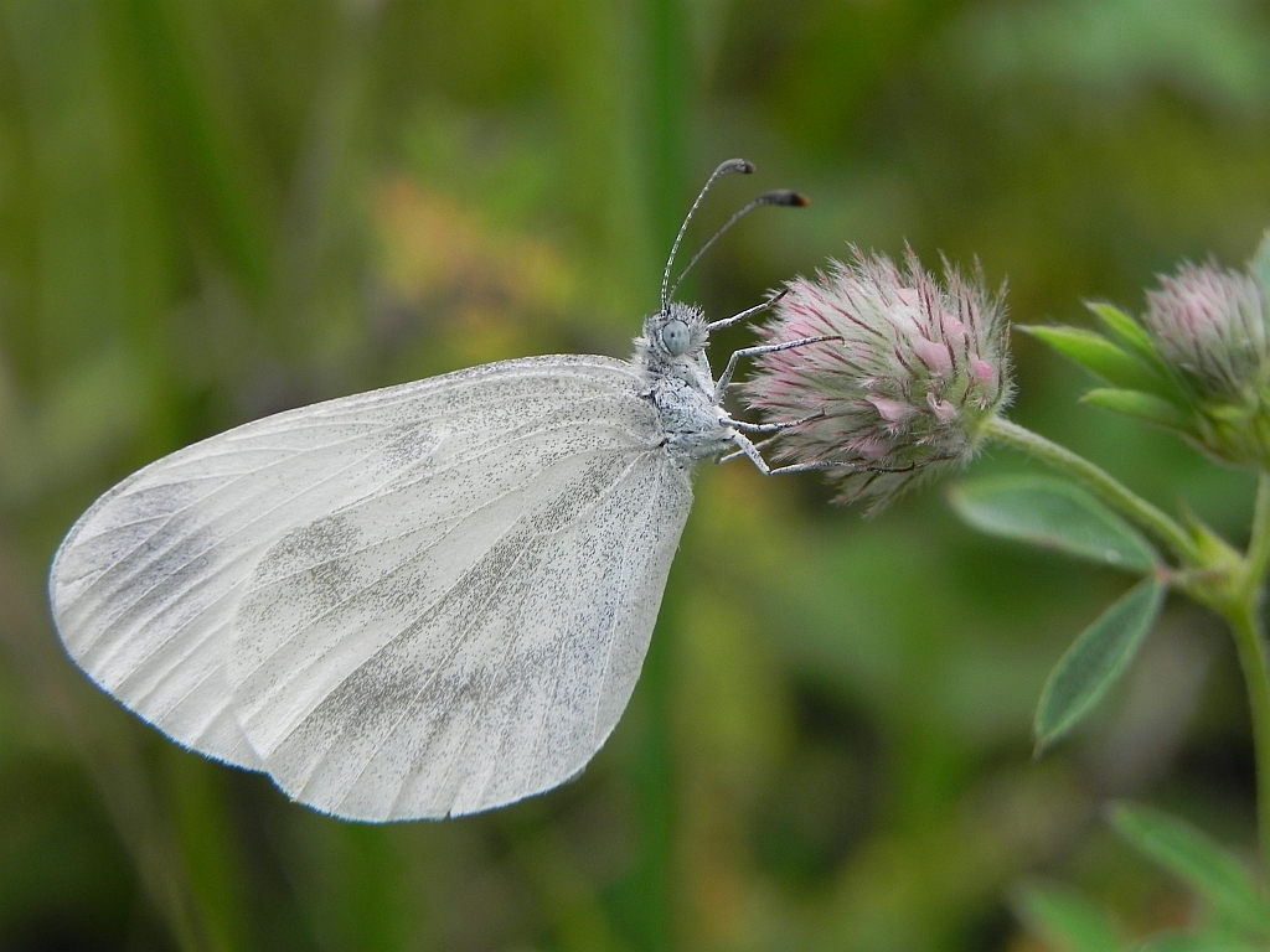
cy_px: 476
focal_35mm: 105
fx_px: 3852
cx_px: 635
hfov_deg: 18.7
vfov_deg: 14.1
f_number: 4
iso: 160
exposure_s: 1/191
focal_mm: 18.8
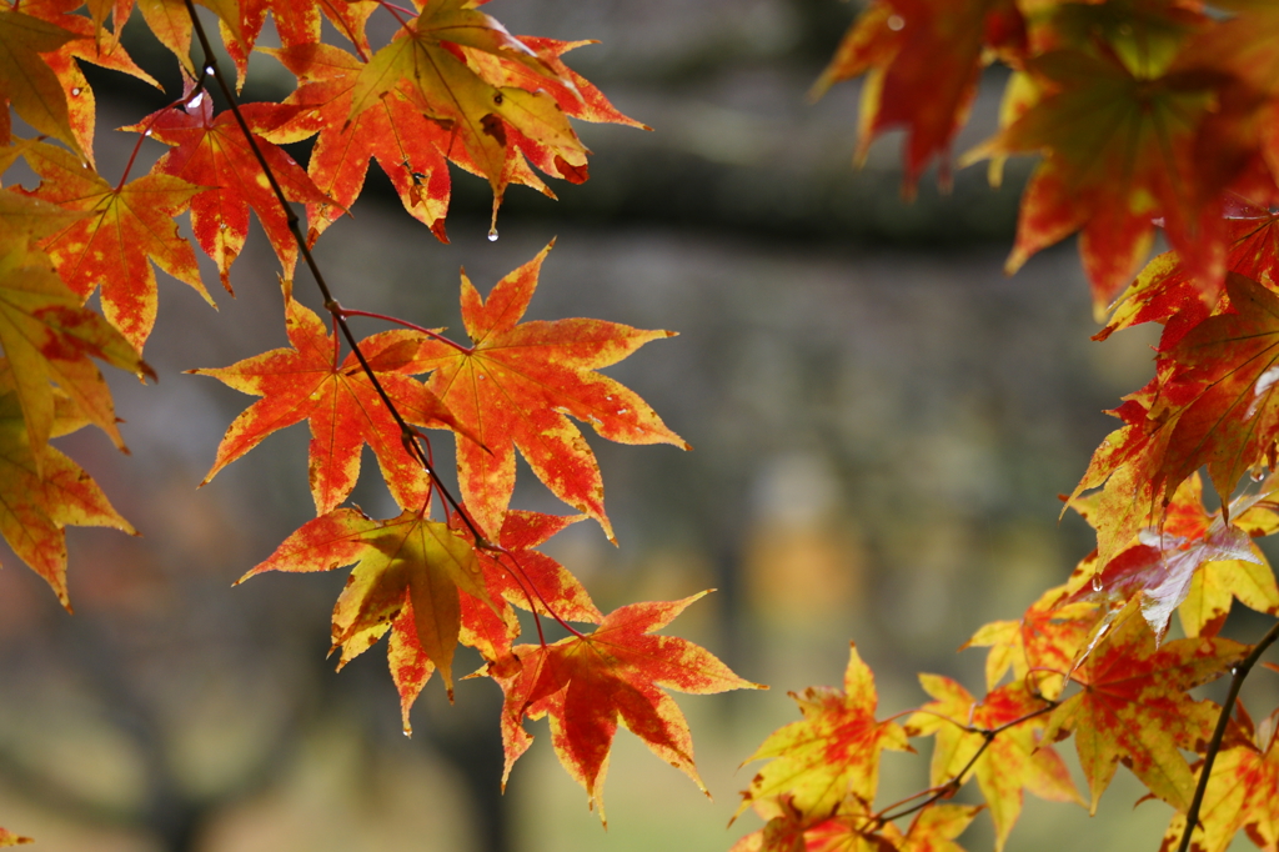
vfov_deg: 7.6
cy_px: 426
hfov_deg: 11.4
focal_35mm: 180
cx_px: 640
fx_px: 6393
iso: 200
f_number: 5.6
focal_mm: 120
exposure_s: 1/30
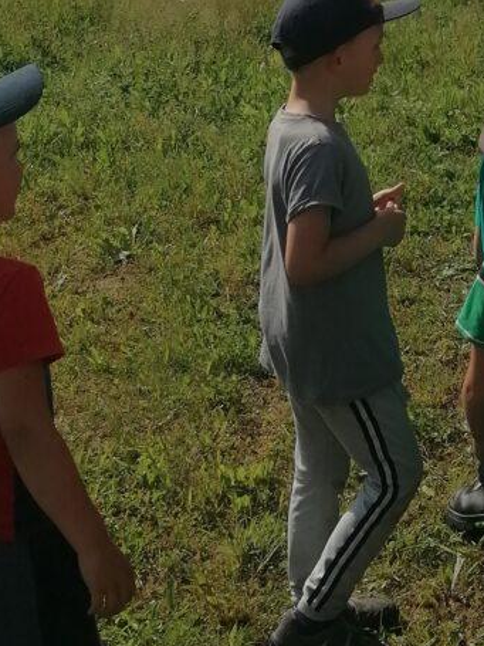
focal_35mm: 95
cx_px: 708
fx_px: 1772
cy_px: -92
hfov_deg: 14.6
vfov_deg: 19.6
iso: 50
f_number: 1.8
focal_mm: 4.75
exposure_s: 1/2611
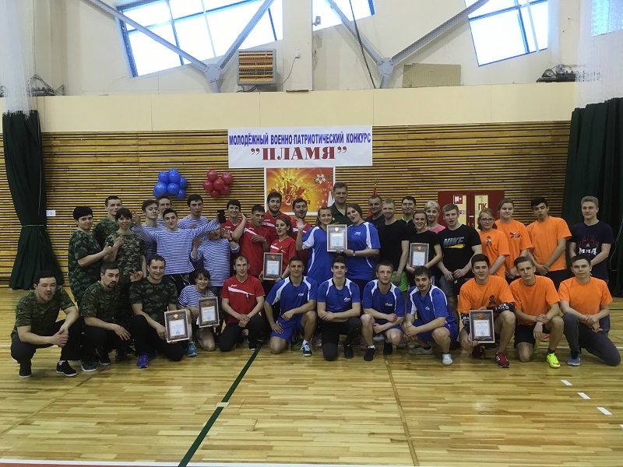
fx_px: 522
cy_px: 234
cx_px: 312
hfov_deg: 61.7
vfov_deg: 48.2
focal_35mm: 29
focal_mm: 4.15
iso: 50
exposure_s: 1/33
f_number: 2.2
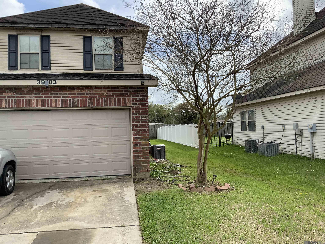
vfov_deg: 48.2
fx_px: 272
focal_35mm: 29
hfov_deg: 61.7
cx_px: 162
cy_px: 122
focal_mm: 3
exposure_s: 1/1342
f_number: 1.8
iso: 16
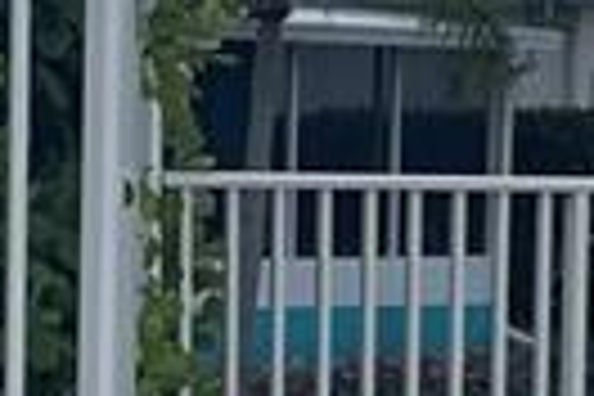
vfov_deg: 5.5
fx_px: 4059
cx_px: 338
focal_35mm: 246
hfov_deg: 8.4
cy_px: 594
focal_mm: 4.2
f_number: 1.6
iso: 32
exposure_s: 1/5814
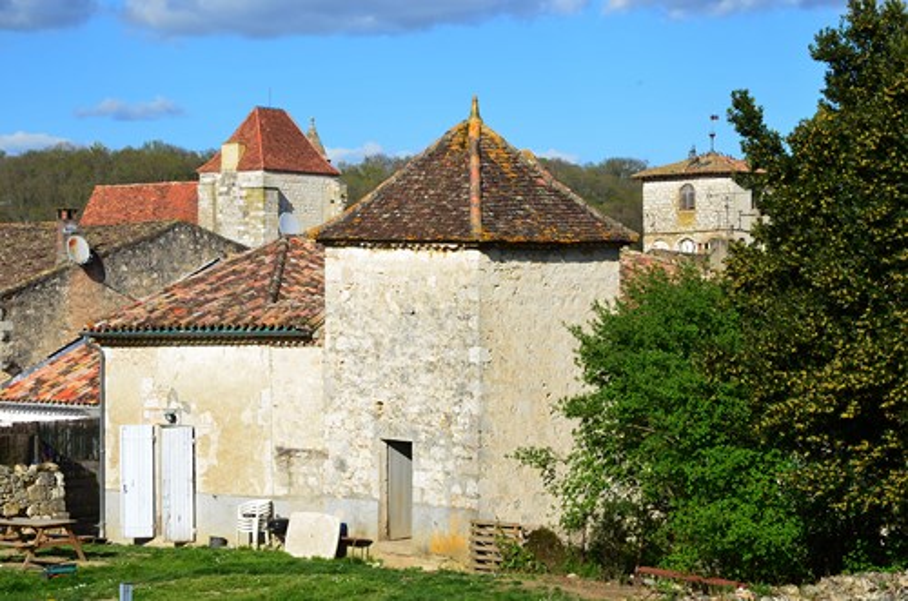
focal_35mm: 78
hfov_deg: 26.0
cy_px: 300
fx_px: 1963
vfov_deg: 17.4
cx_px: 454
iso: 100
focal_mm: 52
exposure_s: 1/160
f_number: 11
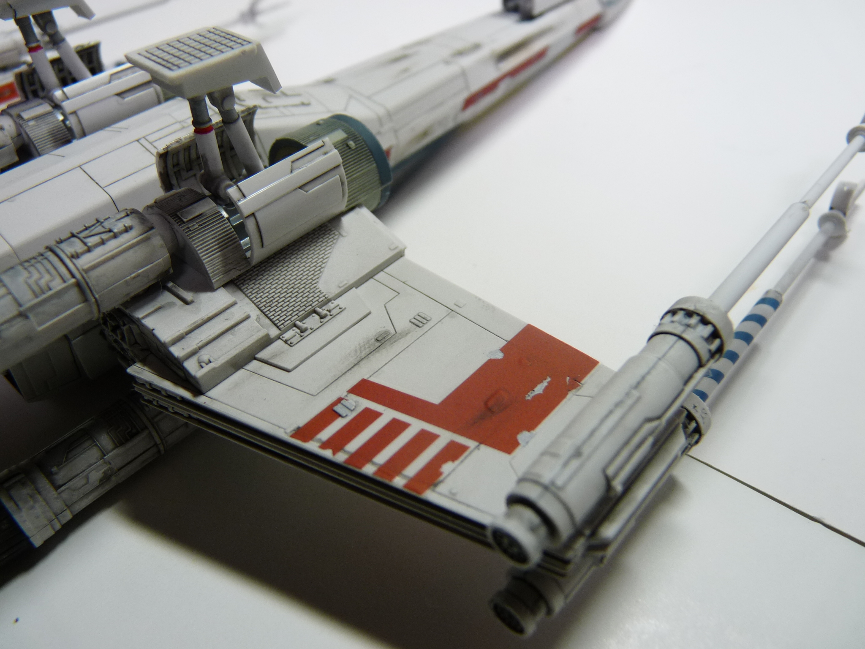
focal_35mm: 27
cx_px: 432
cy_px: 324
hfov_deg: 65.3
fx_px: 675
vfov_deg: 51.4
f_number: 2.8
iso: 100
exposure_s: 1/30
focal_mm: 4.8
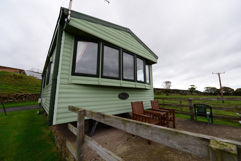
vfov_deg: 81.3
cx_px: 120
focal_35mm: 14
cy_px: 80
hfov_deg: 104.2
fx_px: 94
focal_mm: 14
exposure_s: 1/100
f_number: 5
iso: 125
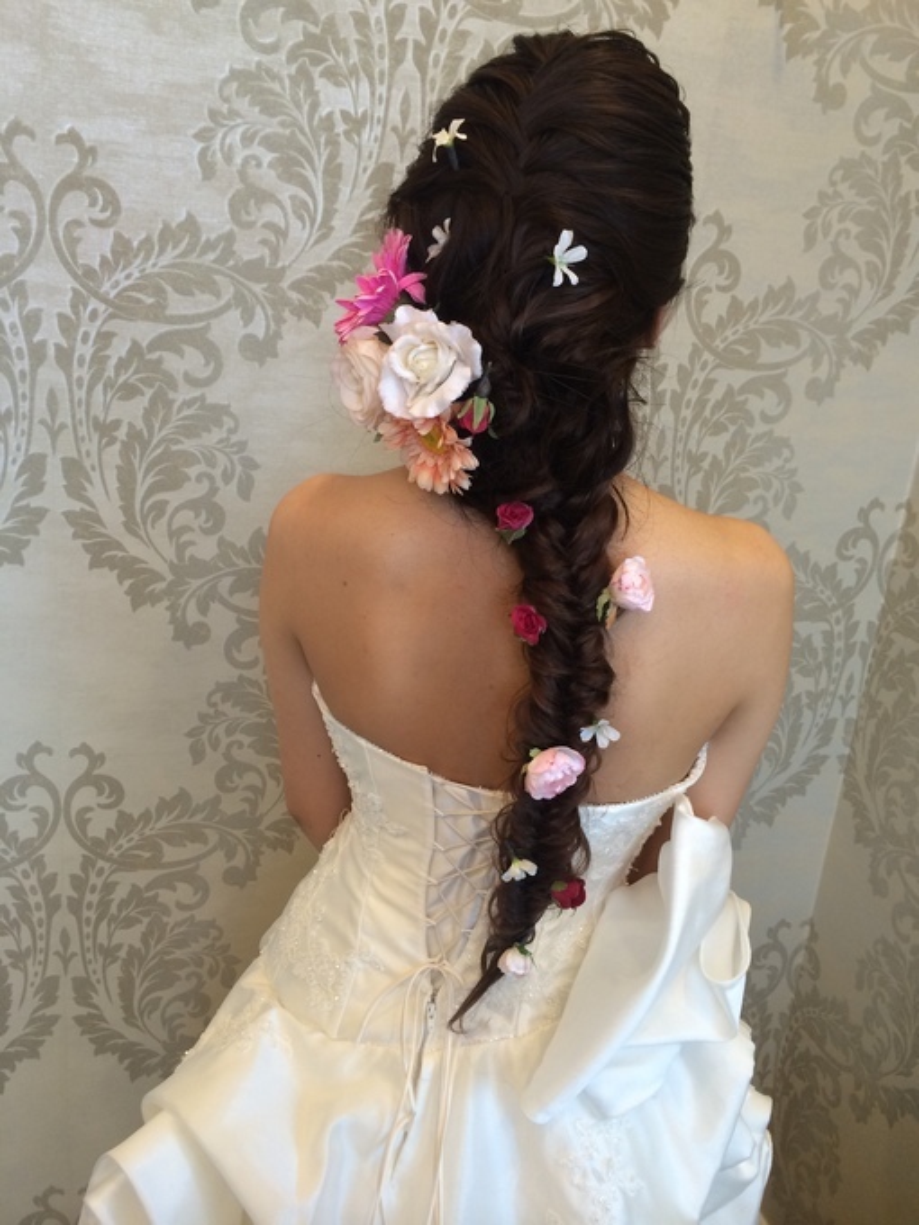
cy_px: 612
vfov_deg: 60.0
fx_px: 1062
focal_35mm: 30
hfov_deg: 46.8
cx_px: 460
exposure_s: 1/33
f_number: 2.2
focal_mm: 4.12
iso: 125
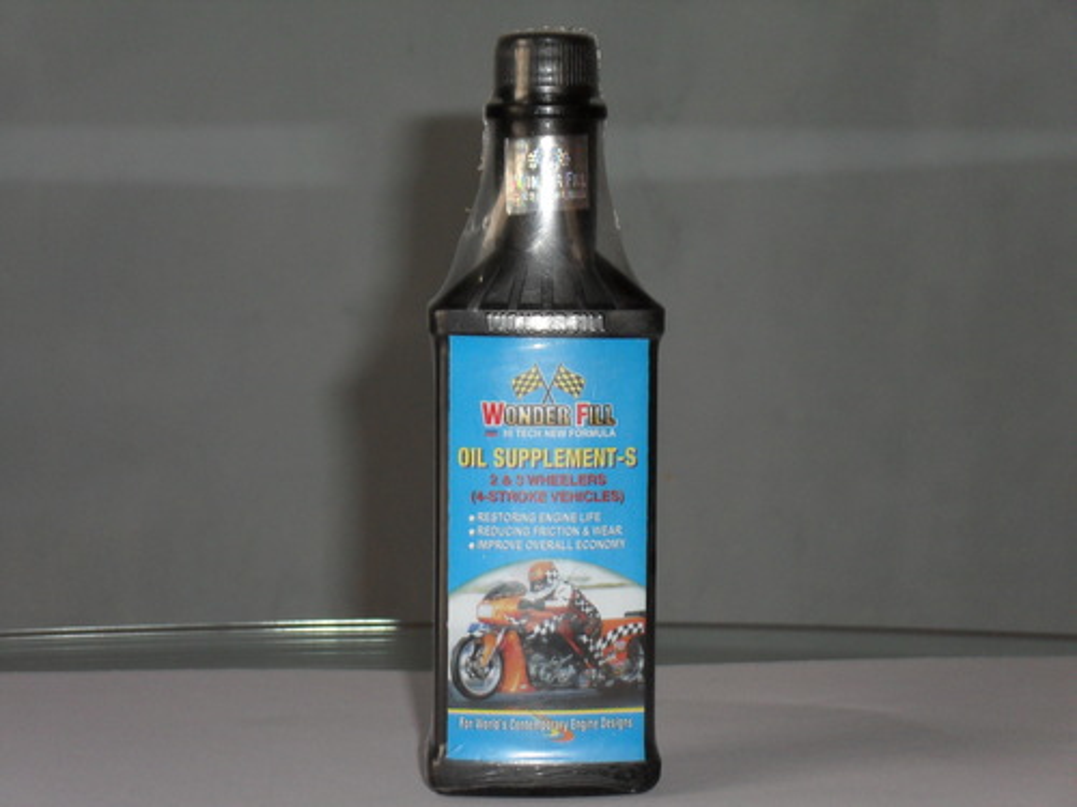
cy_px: 404
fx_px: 2769
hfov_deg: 22.0
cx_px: 538
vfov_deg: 16.6
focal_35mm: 89
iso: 200
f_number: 5.5
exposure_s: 1/60
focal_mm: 15.7
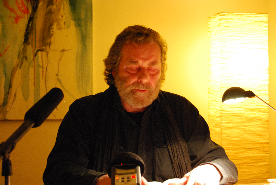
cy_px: 92
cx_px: 138
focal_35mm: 82
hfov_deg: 24.6
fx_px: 633
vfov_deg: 16.6
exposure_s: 1/6
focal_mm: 55
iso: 1600
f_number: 5.6
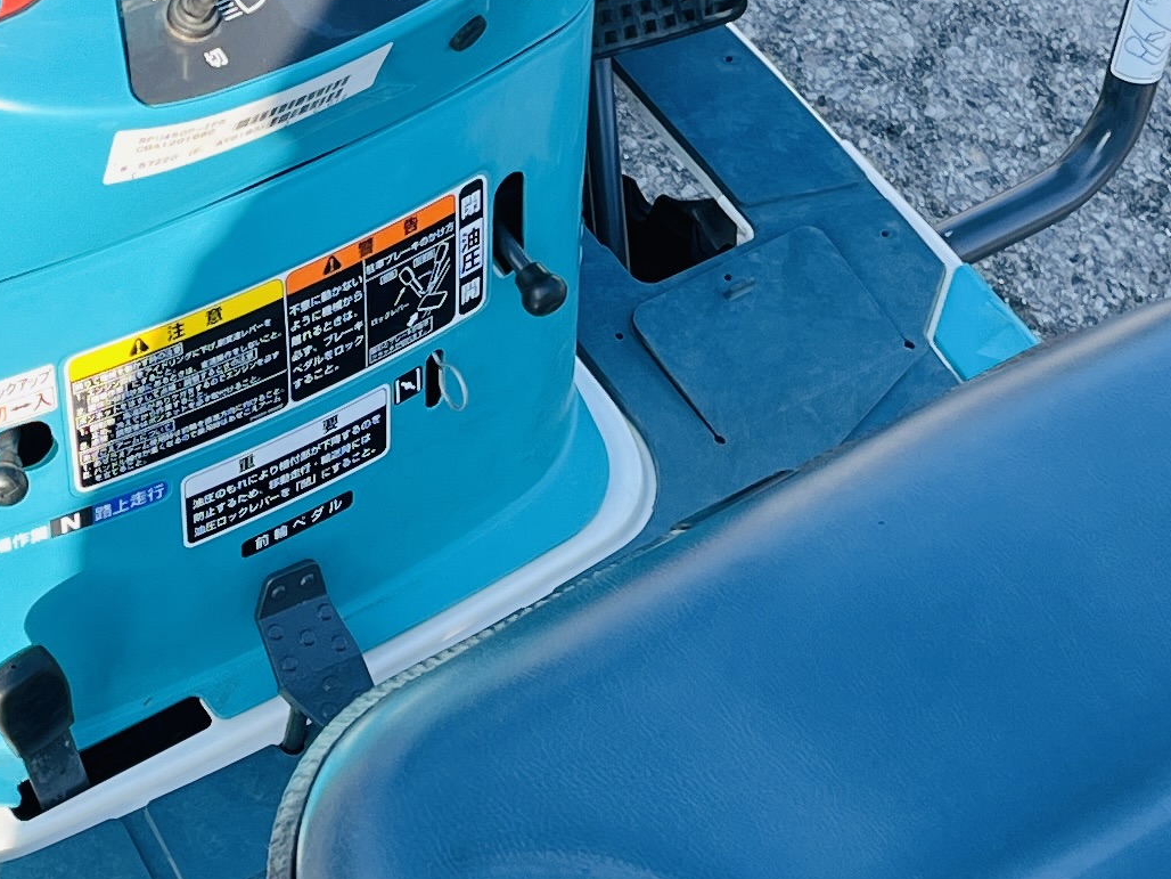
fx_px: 3450
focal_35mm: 102
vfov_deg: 14.5
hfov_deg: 19.0
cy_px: 412
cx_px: 186
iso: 50
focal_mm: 5.1
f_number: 1.6
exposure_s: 1/471
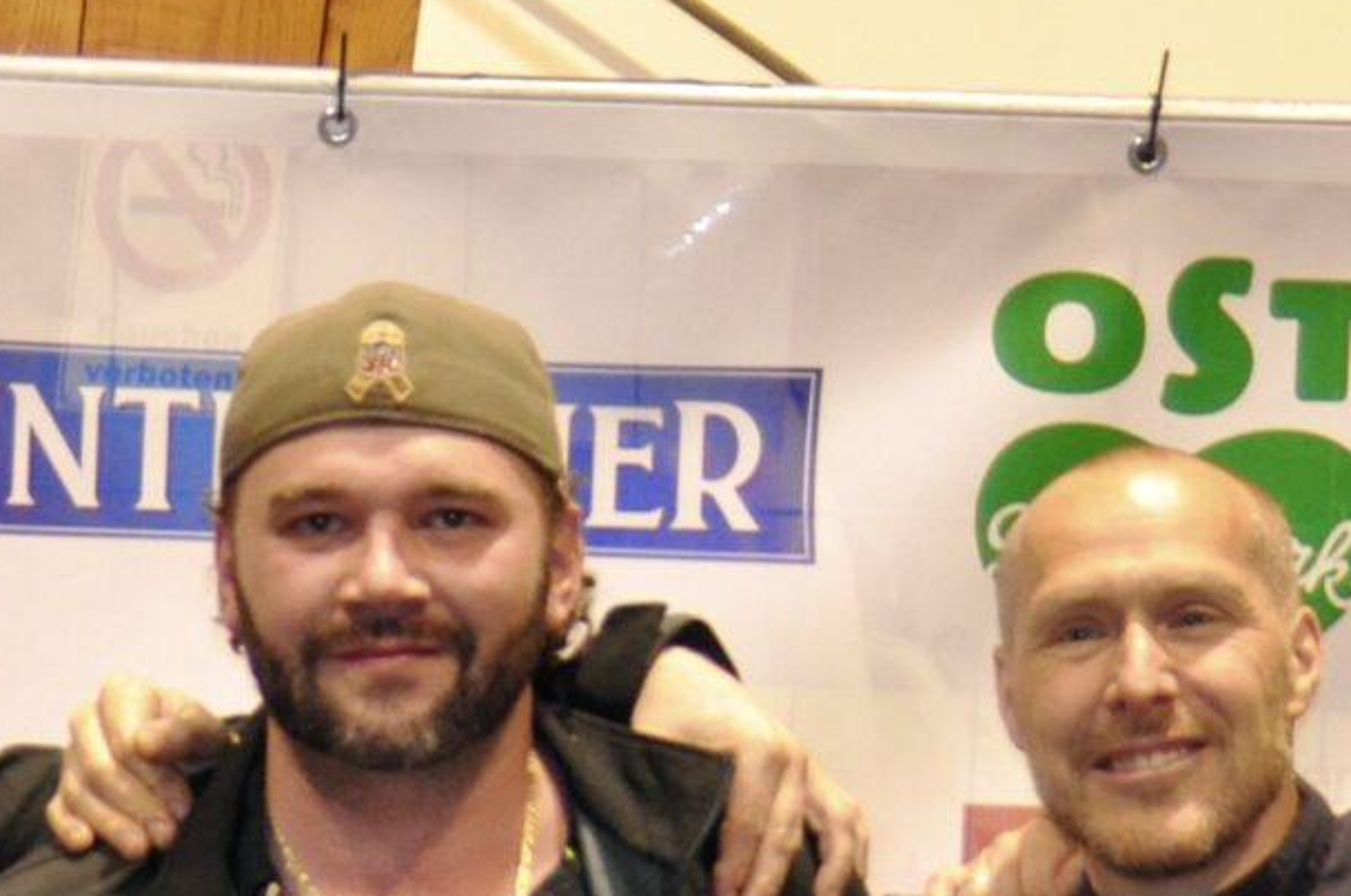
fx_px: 6145
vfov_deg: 8.1
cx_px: 78
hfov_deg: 12.4
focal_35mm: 164
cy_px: 1395
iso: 800
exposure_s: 1/60
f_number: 2.8
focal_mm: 26
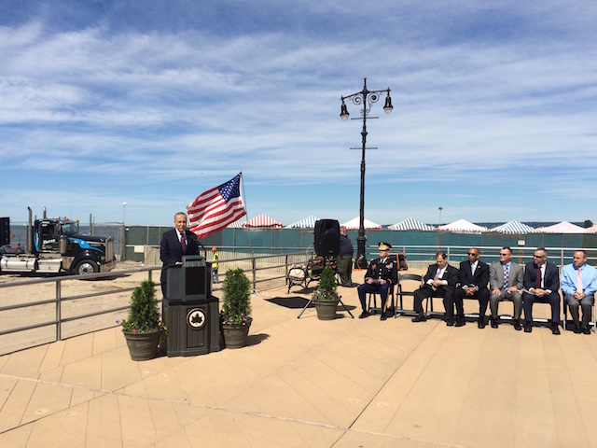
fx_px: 500
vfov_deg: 48.2
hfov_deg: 61.7
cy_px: 224
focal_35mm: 29
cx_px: 298
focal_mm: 4.15
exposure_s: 1/4115
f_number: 2.2
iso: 32
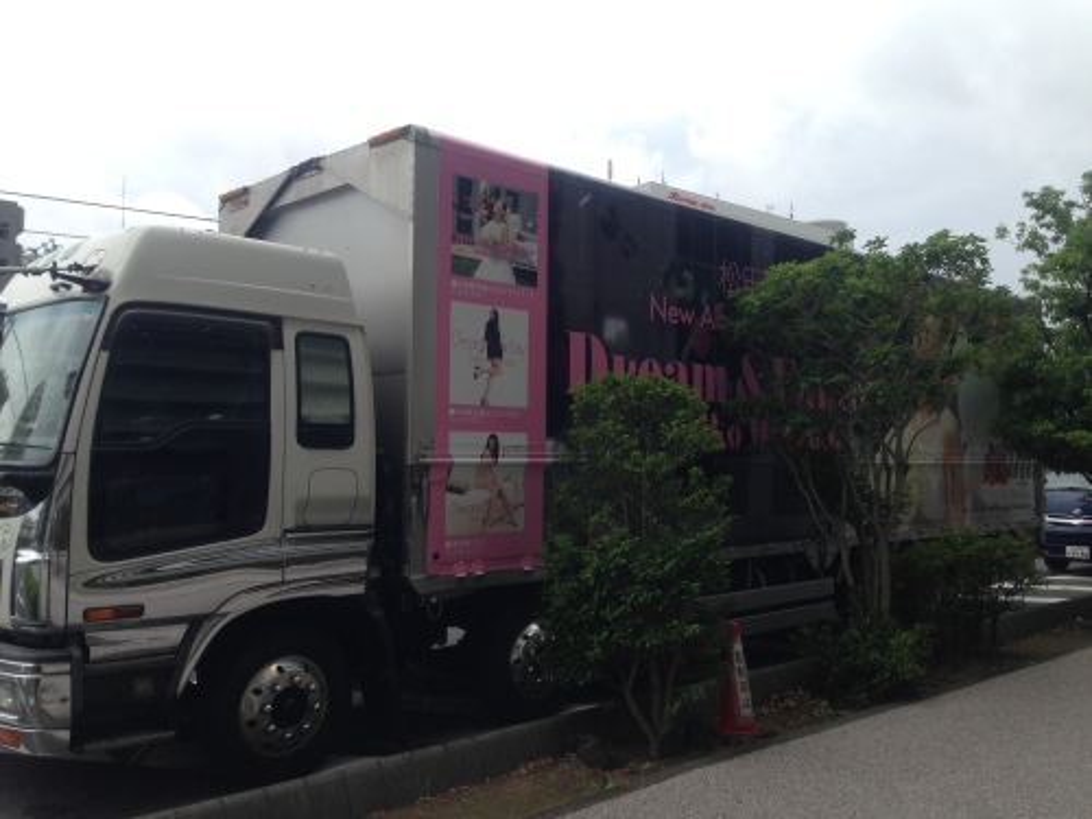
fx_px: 1041
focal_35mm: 33
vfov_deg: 42.9
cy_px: 410
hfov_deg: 55.4
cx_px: 546
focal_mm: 4.12
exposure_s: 1/935
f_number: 2.4
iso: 50
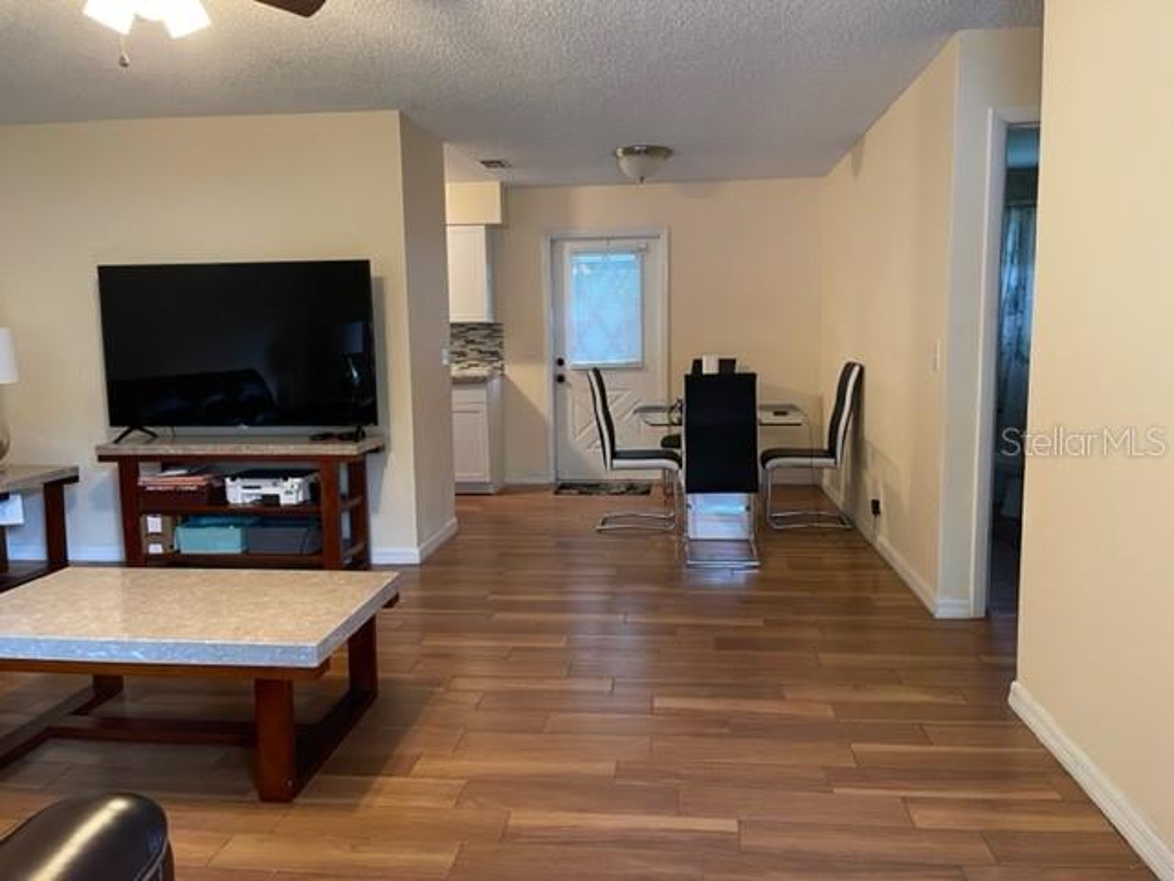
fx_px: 882
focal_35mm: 26
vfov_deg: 53.1
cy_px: 440
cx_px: 587
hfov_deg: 67.3
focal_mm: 5.1
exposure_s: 1/40
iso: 400
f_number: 1.6
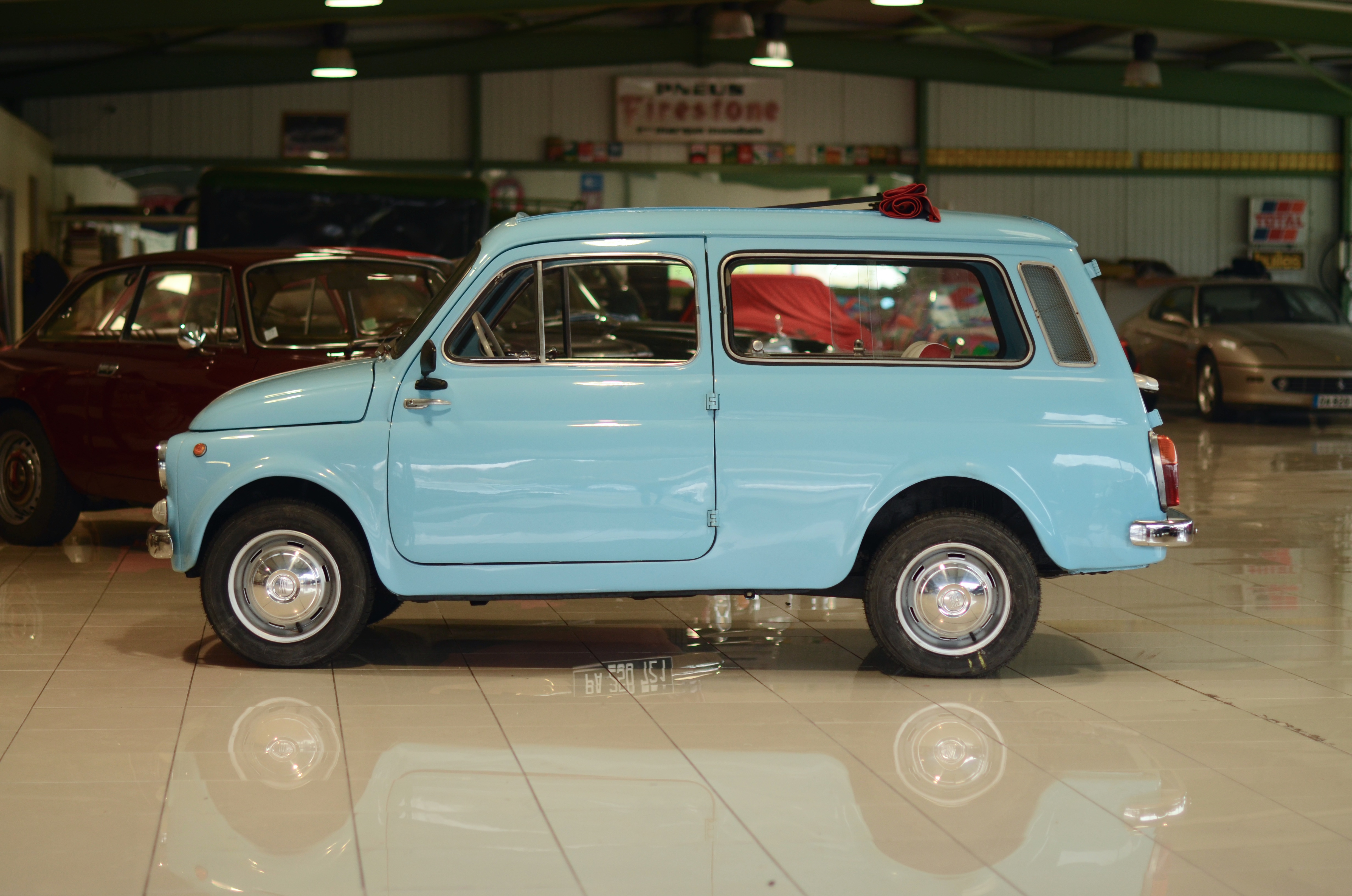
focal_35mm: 75
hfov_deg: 27.0
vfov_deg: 18.1
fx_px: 2811
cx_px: 676
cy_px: 448
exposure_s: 1/125
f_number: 2
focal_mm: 50
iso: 320
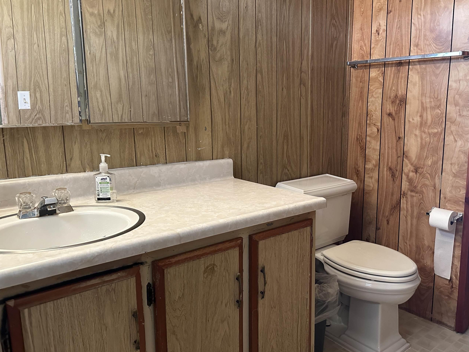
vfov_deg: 48.2
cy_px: 174
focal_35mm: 29
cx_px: 279
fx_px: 393
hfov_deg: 61.2
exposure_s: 1/60
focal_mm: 6.86
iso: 640
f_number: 1.78
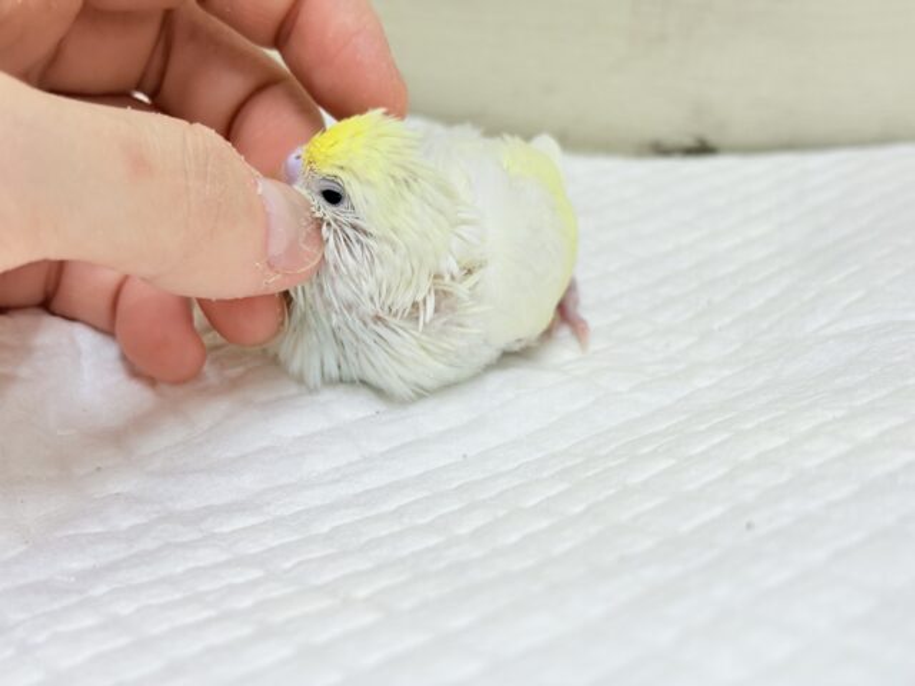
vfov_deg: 28.0
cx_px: 458
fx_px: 1375
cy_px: 343
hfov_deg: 36.8
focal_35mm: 52
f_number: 1.6
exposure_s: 1/50
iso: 40
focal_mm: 5.96
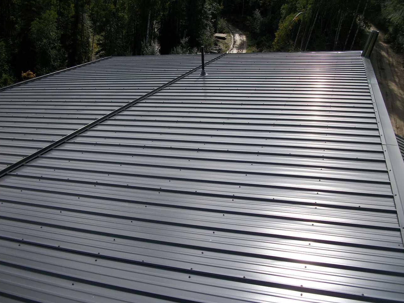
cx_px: 199
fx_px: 385
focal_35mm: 33
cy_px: 155
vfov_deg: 42.9
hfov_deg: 55.3
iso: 80
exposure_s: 1/250
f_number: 8.8
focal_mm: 5.7
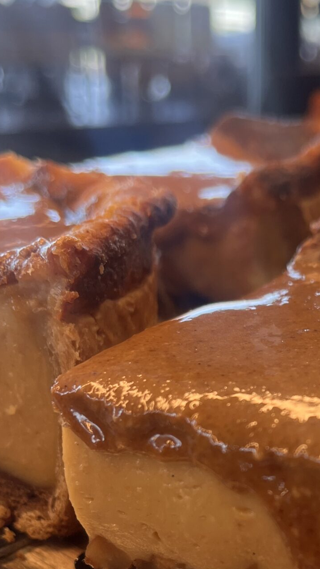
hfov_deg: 20.4
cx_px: 318
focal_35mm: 57
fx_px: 859
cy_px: 451
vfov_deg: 35.5
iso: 64
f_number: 1.6
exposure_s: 1/128
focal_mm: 5.1
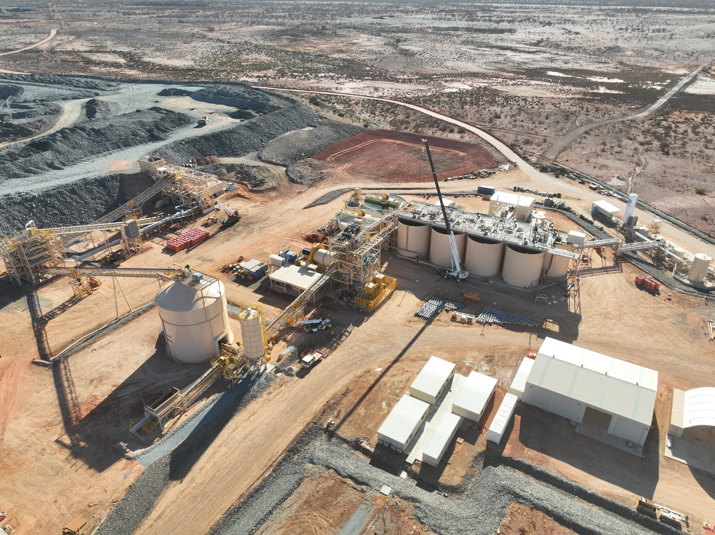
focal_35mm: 24
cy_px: 268
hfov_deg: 71.6
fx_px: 496
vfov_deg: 56.8
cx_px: 358
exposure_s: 1/400
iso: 180
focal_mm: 12.29
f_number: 2.8
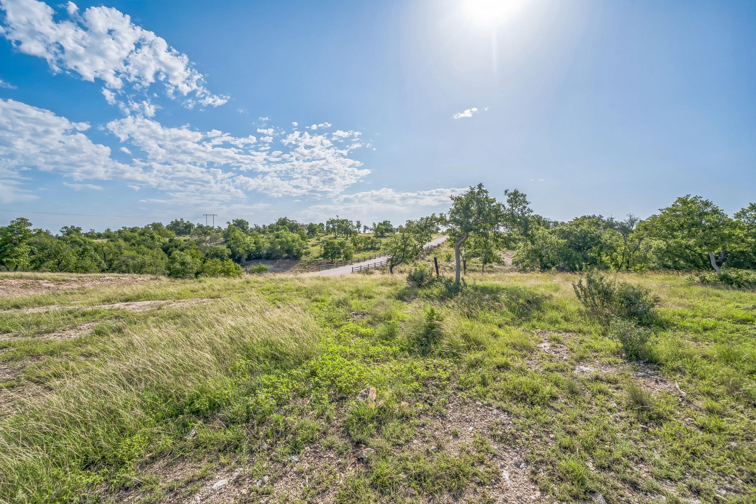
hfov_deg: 104.3
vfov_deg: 81.2
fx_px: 294
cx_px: 378
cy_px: 252
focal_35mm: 14
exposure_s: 1/640
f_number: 8
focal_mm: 14
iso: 100
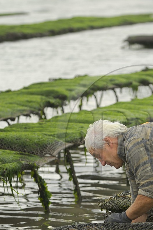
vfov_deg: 5.7
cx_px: 145
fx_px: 2327
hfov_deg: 3.8
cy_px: 145
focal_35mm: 364
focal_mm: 120
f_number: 3.5
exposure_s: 1/320
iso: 100
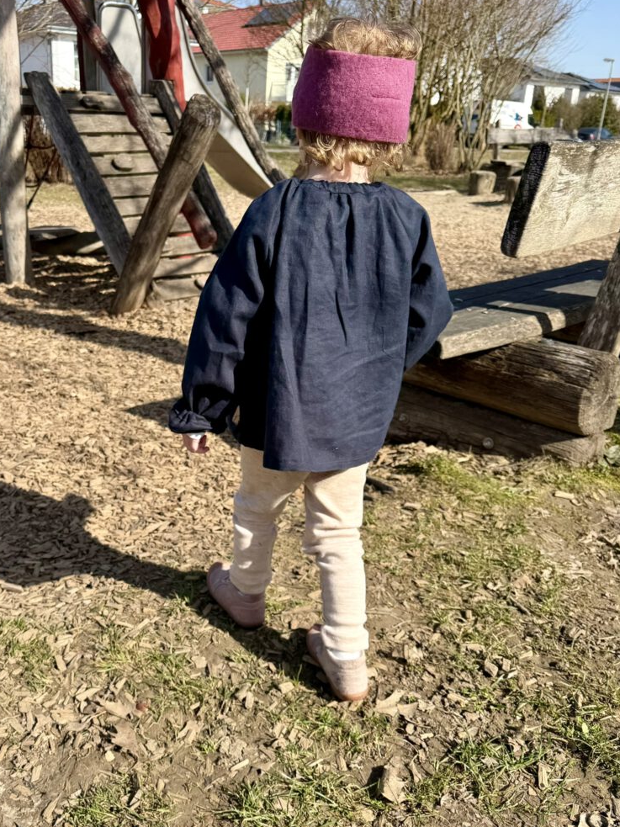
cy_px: 408
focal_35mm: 25
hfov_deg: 54.9
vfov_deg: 69.4
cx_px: 299
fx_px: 597
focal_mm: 6.76
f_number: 1.78
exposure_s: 1/2801
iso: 80
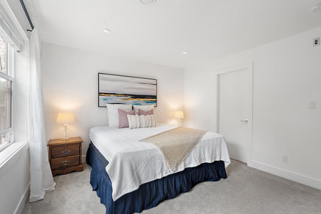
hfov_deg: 96.7
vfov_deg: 73.7
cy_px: 107
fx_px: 143
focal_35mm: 16
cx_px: 160
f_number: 6.3
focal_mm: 16
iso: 320
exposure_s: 1/8
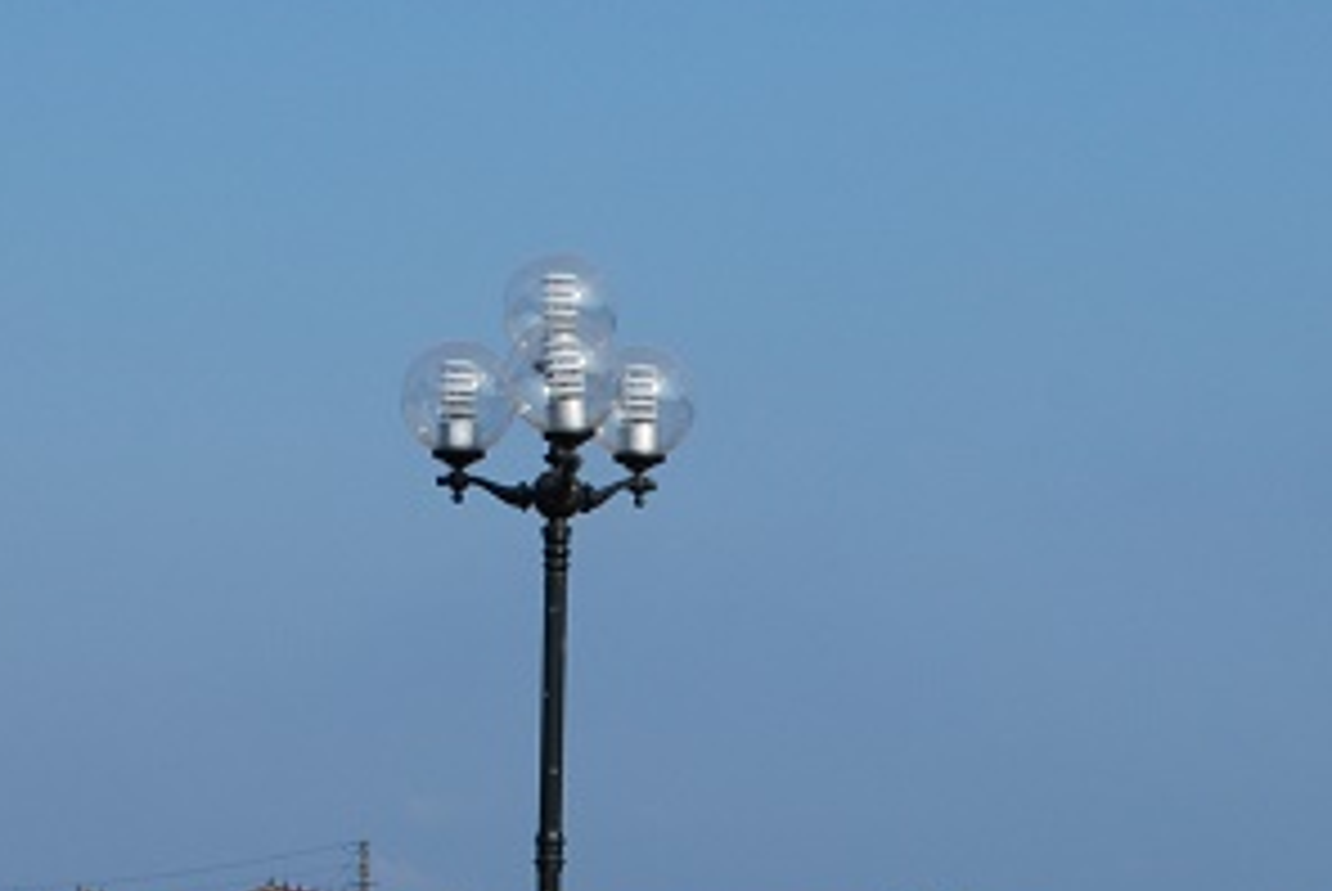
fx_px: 5085
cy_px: 821
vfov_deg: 10.0
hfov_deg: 14.9
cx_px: 925
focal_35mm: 137
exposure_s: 1/320
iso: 200
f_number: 9
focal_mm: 35
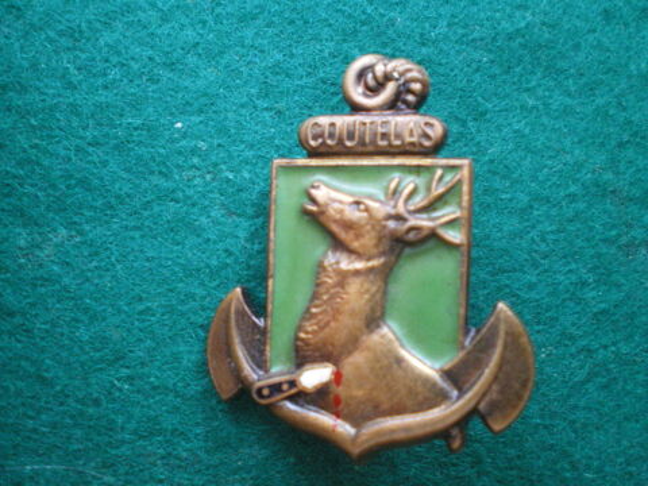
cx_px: 324
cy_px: 243
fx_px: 711
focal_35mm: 38
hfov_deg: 49.0
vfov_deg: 37.7
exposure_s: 1/25
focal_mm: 6.3
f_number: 3.1
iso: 400
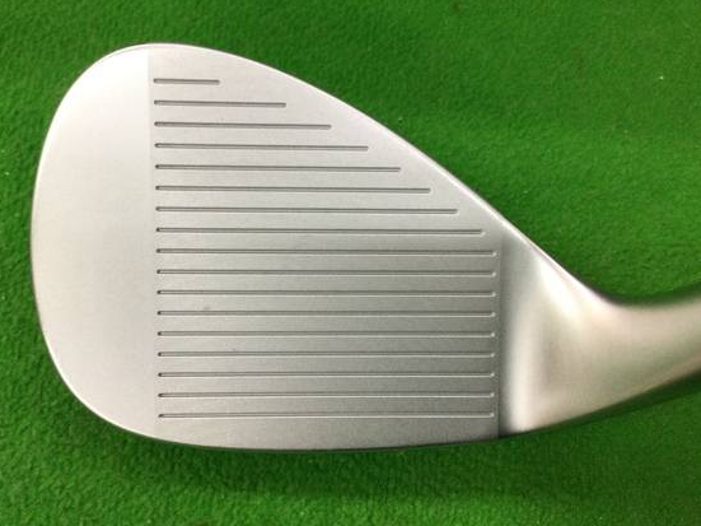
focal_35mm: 36
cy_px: 241
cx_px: 327
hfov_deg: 51.3
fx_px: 729
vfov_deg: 39.6
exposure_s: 1/30
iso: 64
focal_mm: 3.3
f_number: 2.4
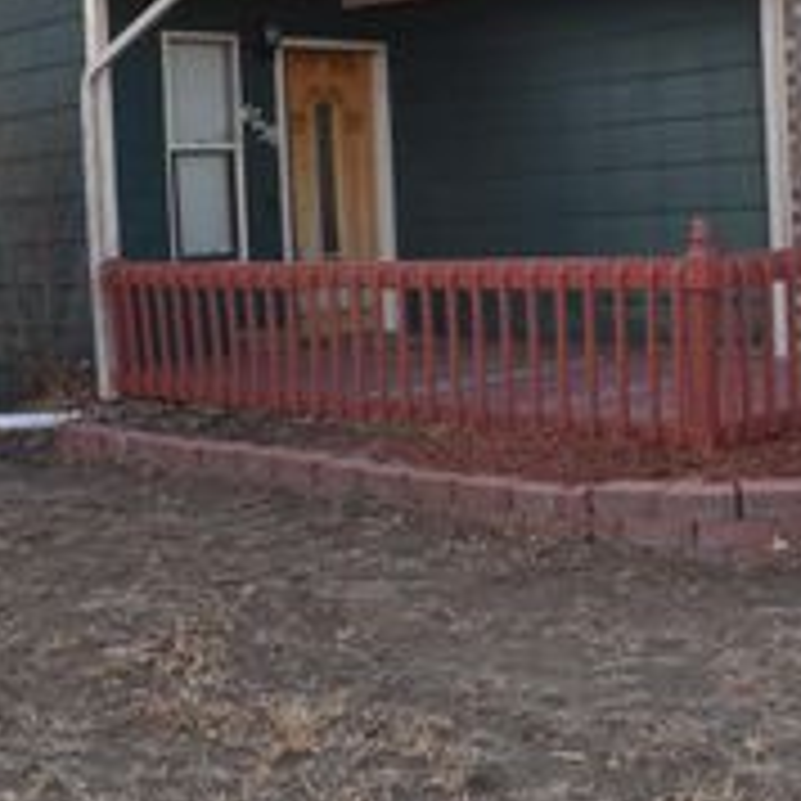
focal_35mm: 82
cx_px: 531
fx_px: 2152
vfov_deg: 21.0
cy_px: 277
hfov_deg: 21.0
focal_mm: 23
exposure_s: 1/200
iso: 100
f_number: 7.1
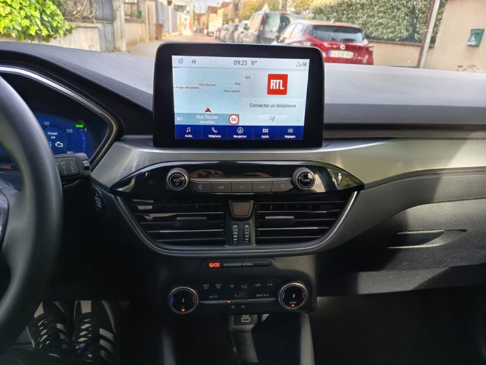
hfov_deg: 71.6
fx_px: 337
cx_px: 243
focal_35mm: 24
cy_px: 182
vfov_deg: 56.8
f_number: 1.7
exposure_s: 1/100
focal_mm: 5.24
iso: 216
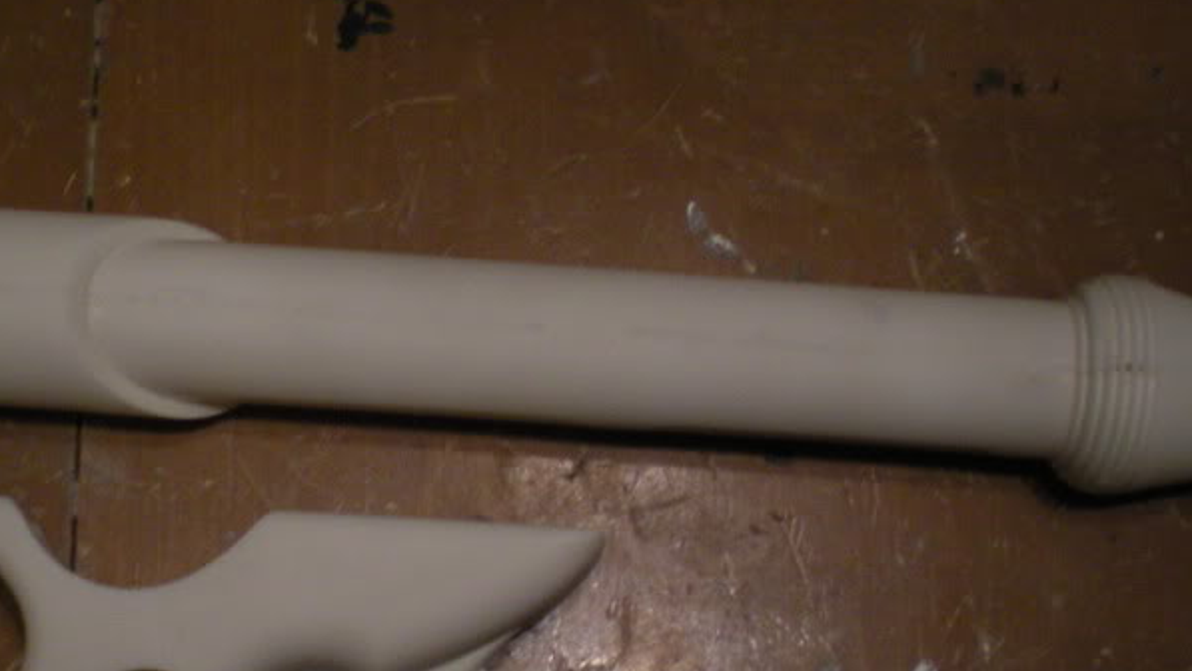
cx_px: 429
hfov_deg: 29.6
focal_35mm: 71
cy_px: 563
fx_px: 2244
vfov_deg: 16.8
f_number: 3.1
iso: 200
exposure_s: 1/18
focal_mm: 6.3
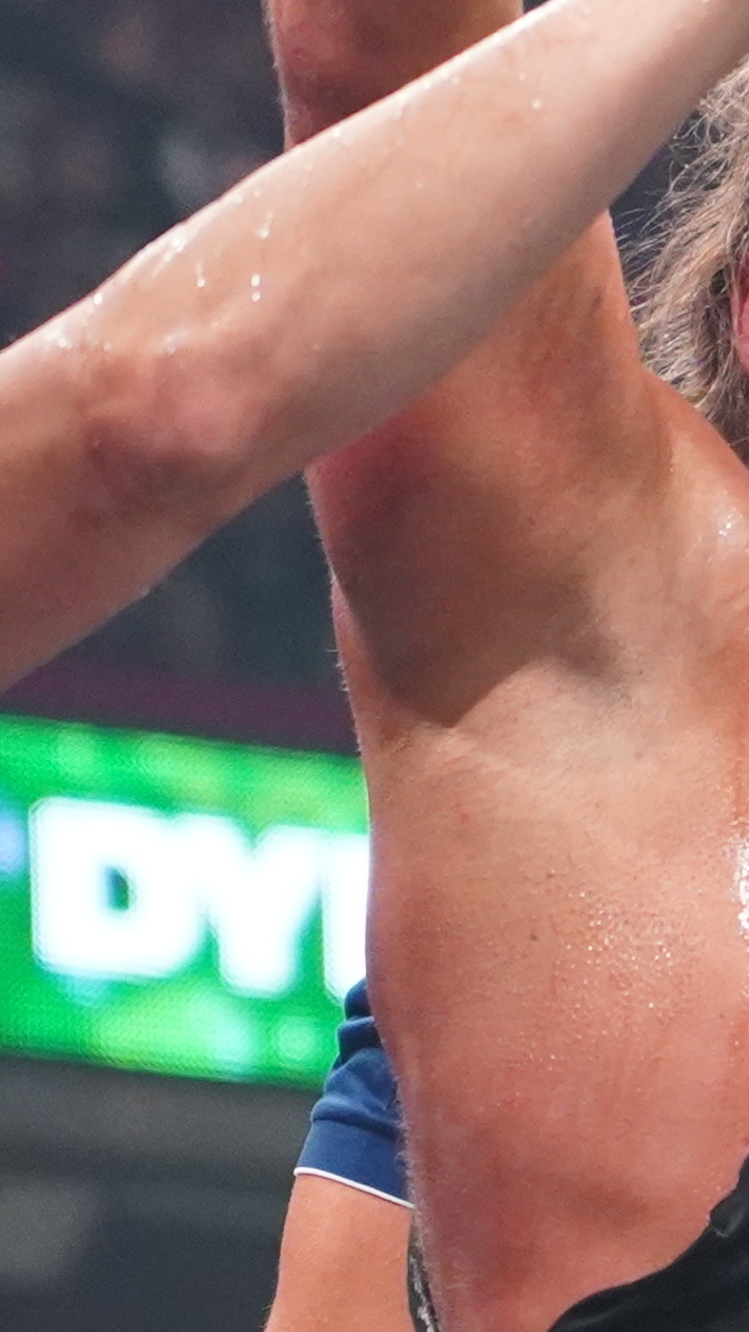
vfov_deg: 4.1
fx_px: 18463
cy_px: 875
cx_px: 1196
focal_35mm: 523
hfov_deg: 2.3
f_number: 4
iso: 5000
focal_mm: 105
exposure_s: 1/500
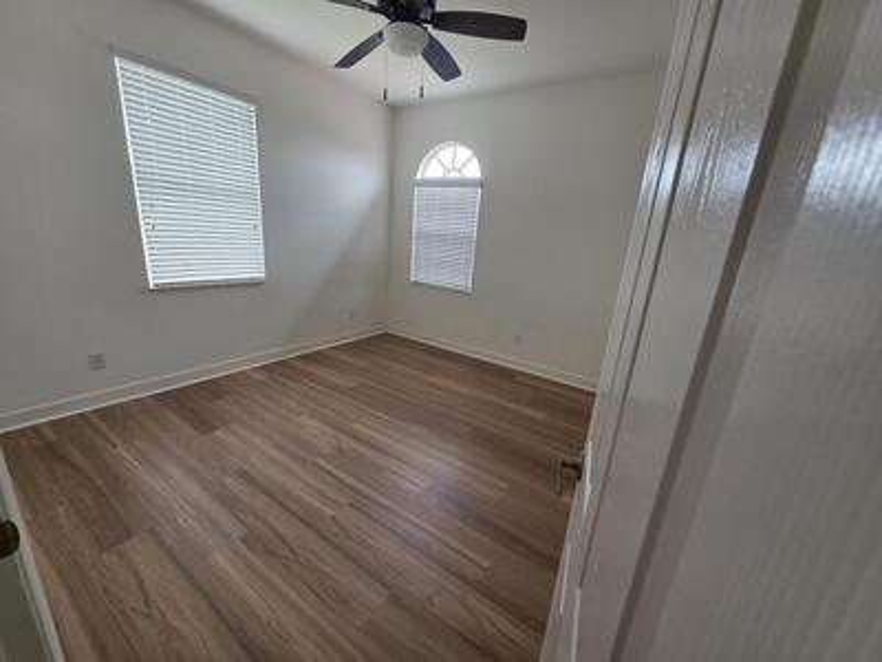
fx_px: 331
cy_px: 331
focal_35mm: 13
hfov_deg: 106.2
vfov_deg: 89.9
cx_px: 441
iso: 160
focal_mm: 2.2
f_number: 1.9
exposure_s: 1/120
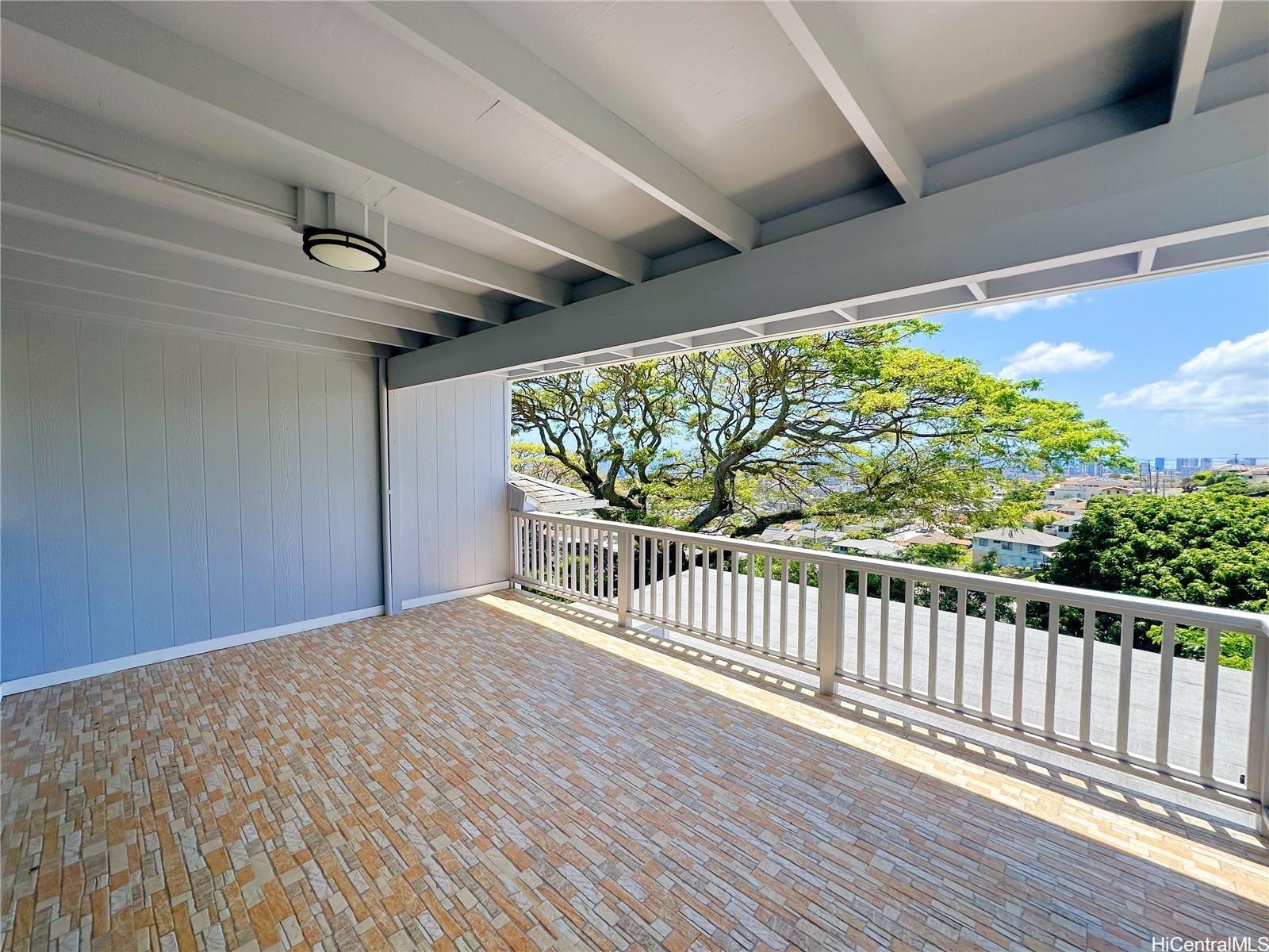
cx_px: 634
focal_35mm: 14
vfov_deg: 85.7
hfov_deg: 102.1
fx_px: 513
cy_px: 476
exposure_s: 1/1221
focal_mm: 2.22
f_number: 2.2
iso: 50
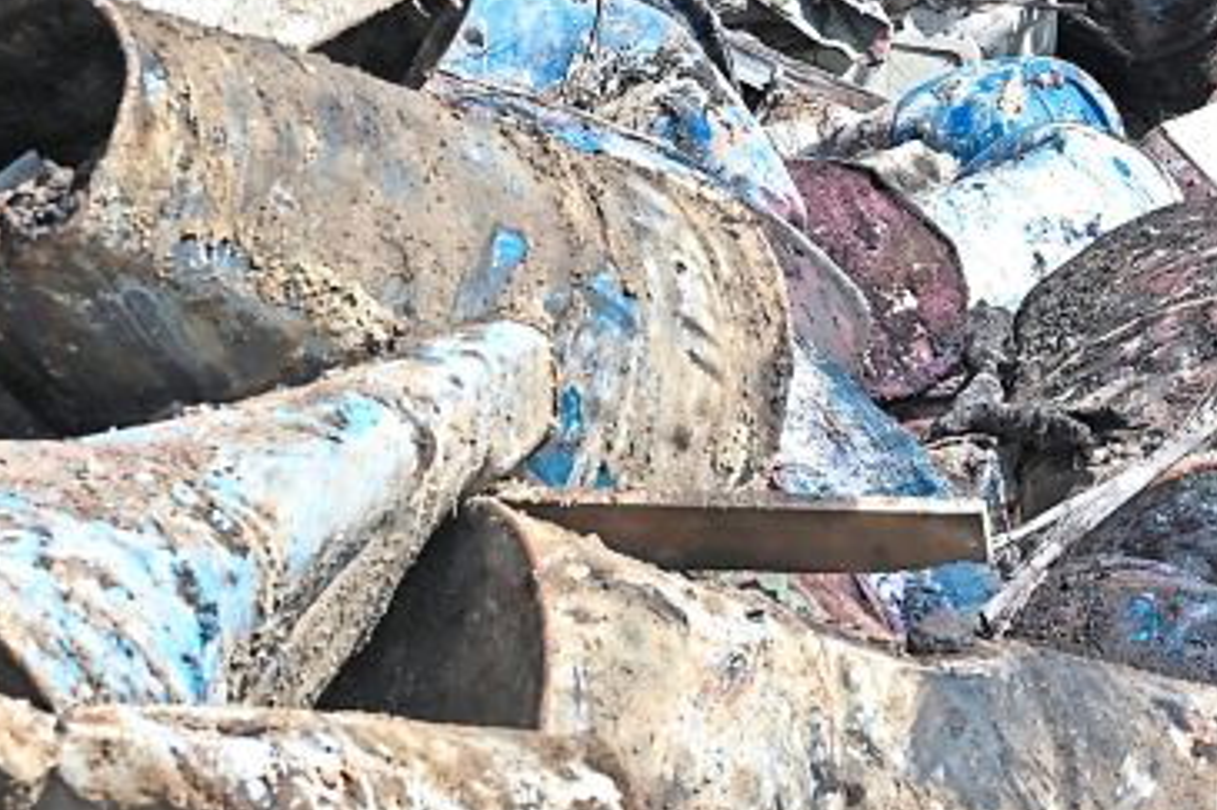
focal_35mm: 238
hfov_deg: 8.6
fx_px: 8042
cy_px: 148
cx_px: 850
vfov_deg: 5.8
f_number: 6.3
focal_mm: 70
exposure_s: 1/800
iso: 200
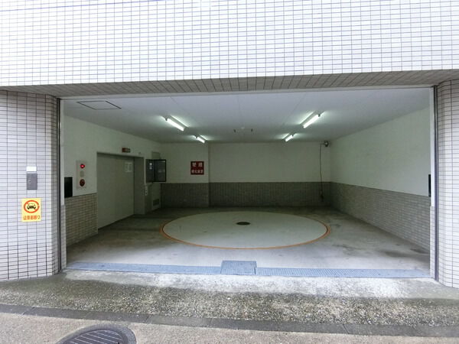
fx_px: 252
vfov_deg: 68.7
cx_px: 230
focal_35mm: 19
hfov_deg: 84.7
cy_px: 172
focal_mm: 4.06
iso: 1600
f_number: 2.7
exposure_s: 1/500
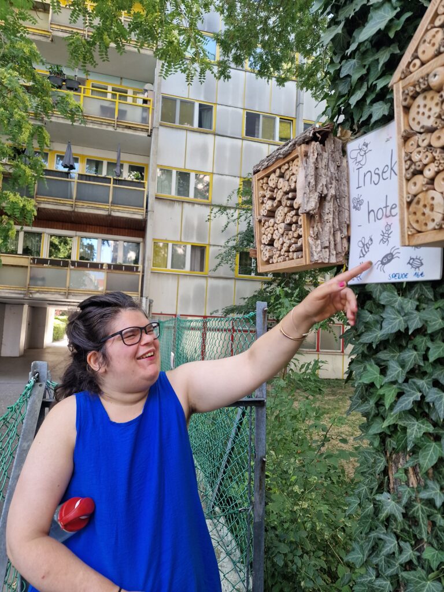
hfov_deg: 58.9
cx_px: 222
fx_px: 393
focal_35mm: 23
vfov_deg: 73.9
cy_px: 296
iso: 50
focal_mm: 6.4
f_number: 1.8
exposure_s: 1/337
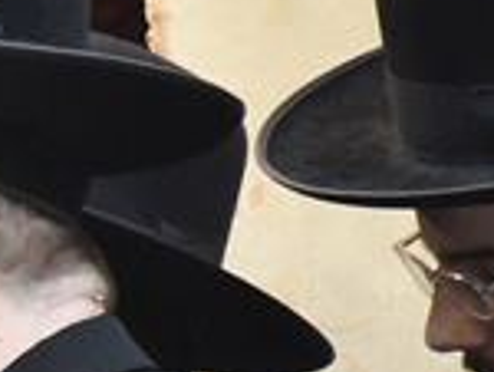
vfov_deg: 0.9
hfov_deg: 1.2
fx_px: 23427
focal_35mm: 1639
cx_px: -629
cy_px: 387
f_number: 5.6
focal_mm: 250
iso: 4000
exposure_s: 1/50
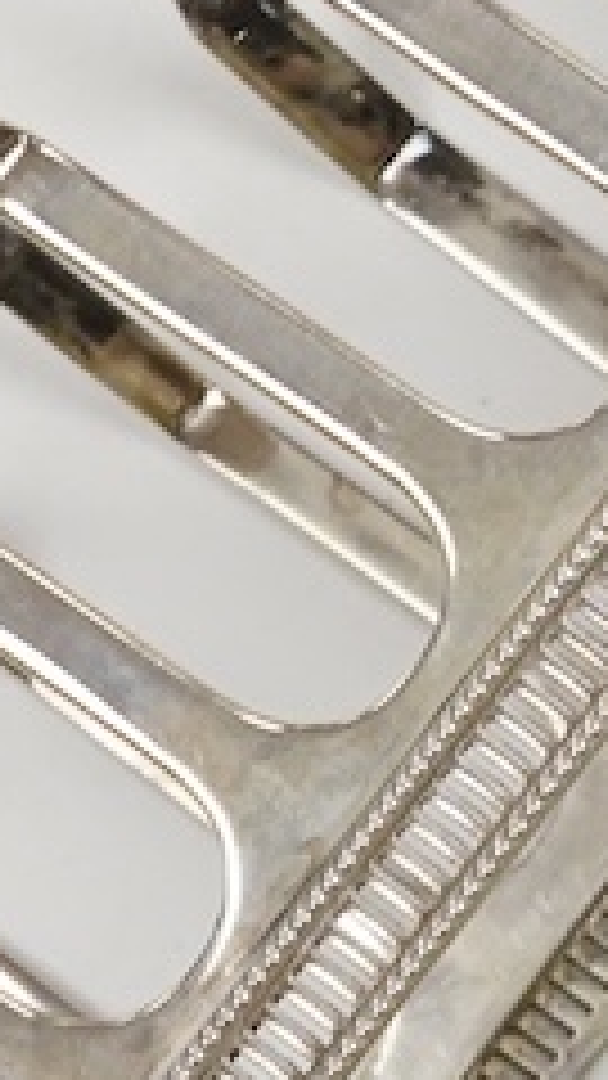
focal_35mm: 221
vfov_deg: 9.8
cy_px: 441
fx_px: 6334
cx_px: 1182
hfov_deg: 5.4
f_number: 16
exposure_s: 1/160
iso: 2500
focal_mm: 30
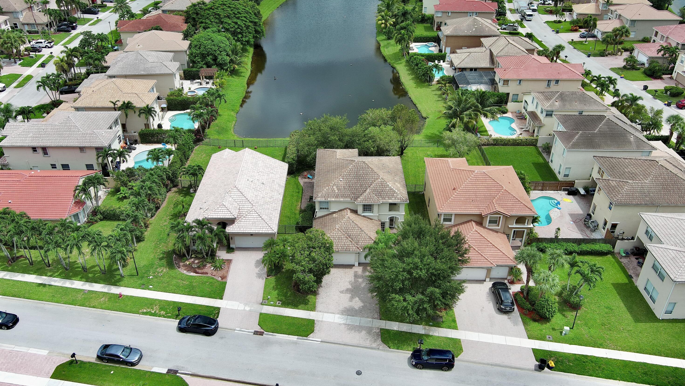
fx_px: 563
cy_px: 165
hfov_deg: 62.6
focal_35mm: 31
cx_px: 338
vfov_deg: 37.7
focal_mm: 10.57
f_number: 2.8
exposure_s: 1/1282
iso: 101
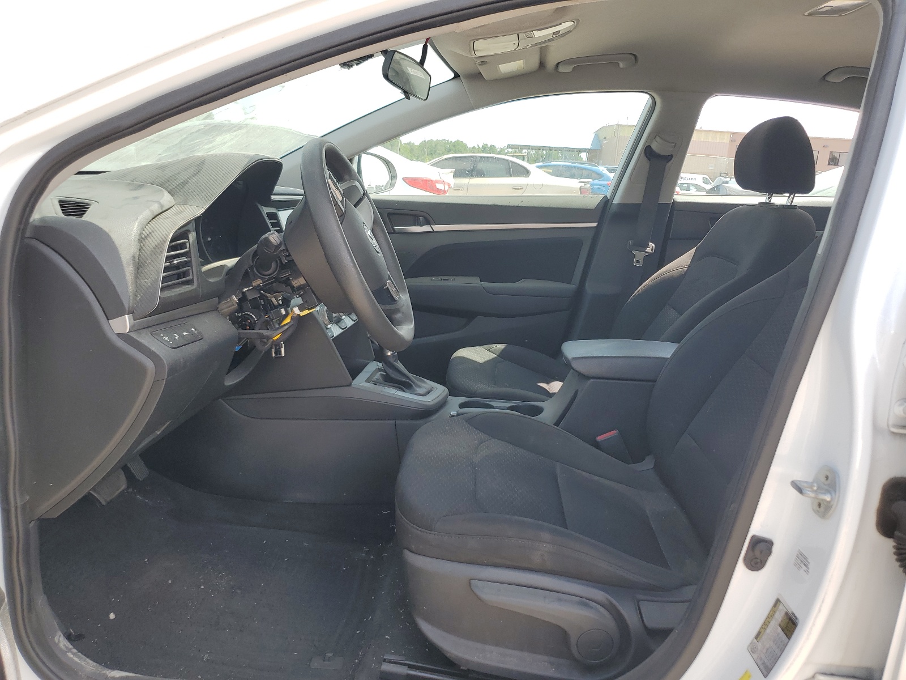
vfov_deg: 53.1
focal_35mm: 26
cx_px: 453
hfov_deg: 67.3
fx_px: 680
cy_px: 340
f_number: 1.5
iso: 50
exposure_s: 1/714
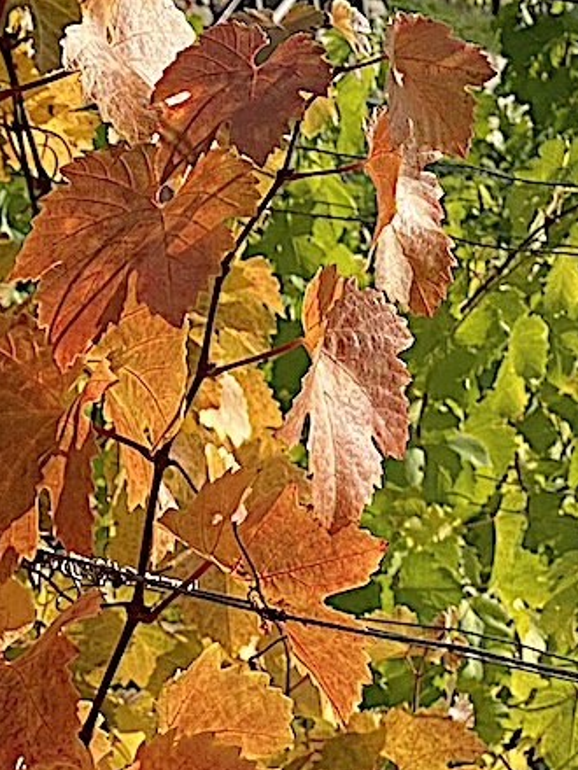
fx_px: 4631
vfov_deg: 9.5
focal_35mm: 208
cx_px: -249
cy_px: 334
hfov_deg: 7.0
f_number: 2
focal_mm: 6
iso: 20
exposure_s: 1/1020
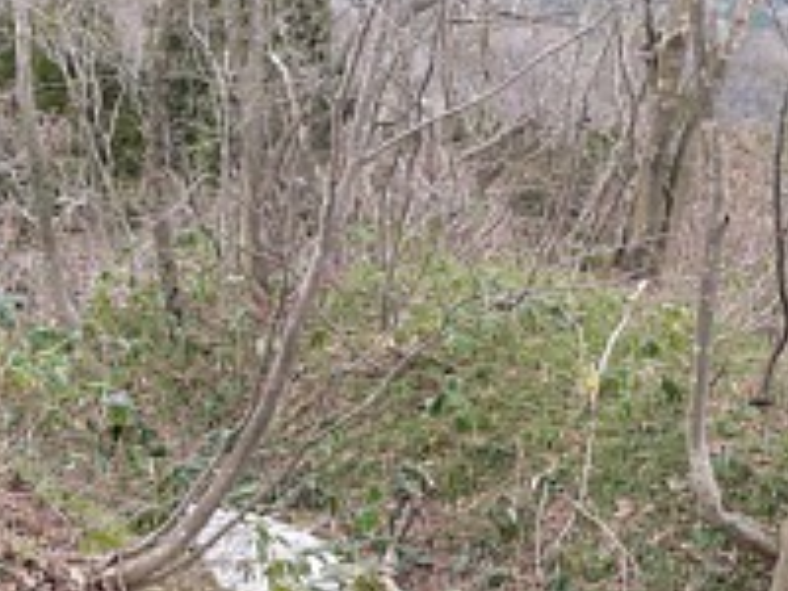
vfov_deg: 20.6
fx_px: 1593
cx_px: 678
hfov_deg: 27.0
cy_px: 516
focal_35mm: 70
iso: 80
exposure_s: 1/60
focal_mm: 7.4
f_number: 4
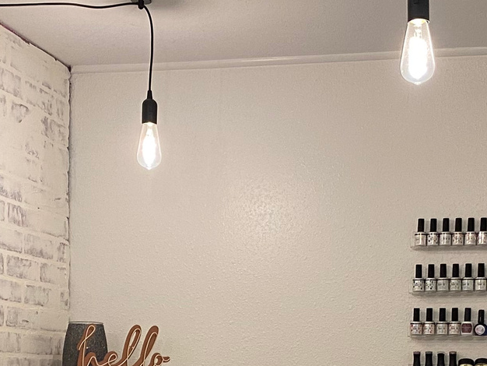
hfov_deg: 23.0
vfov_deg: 16.6
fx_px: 1196
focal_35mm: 85
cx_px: 281
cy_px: 451
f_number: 1.8
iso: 100
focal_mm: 4.25
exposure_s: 1/60
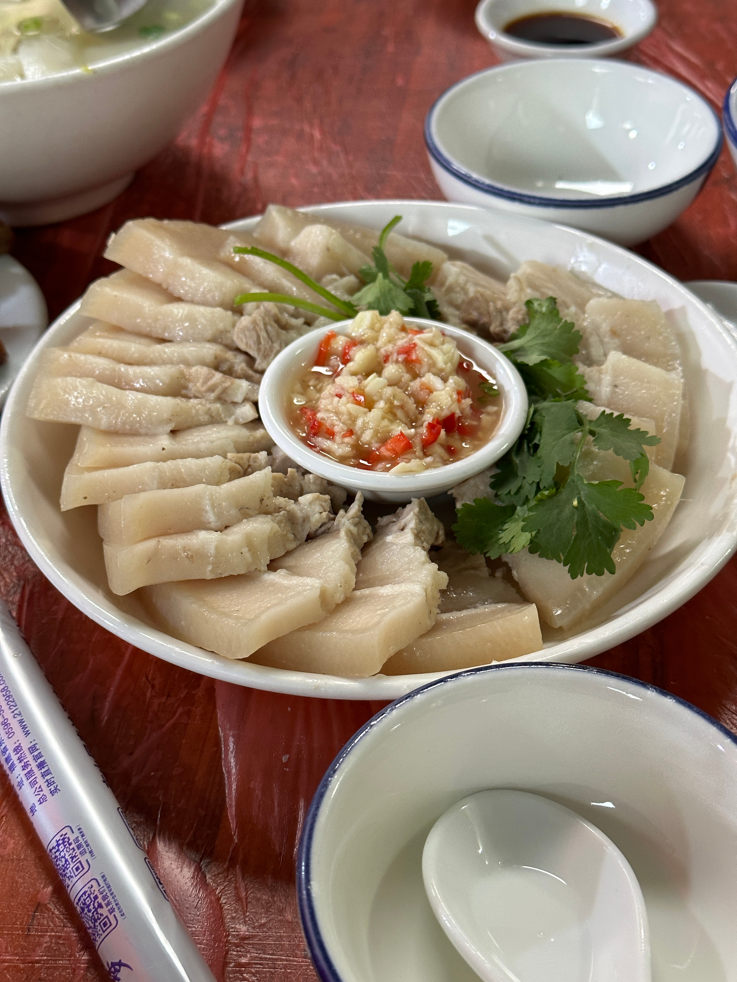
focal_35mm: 48
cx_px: 368
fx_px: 1363
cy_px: 491
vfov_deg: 39.7
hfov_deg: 30.3
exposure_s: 1/33
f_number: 1.78
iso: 200
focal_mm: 6.86
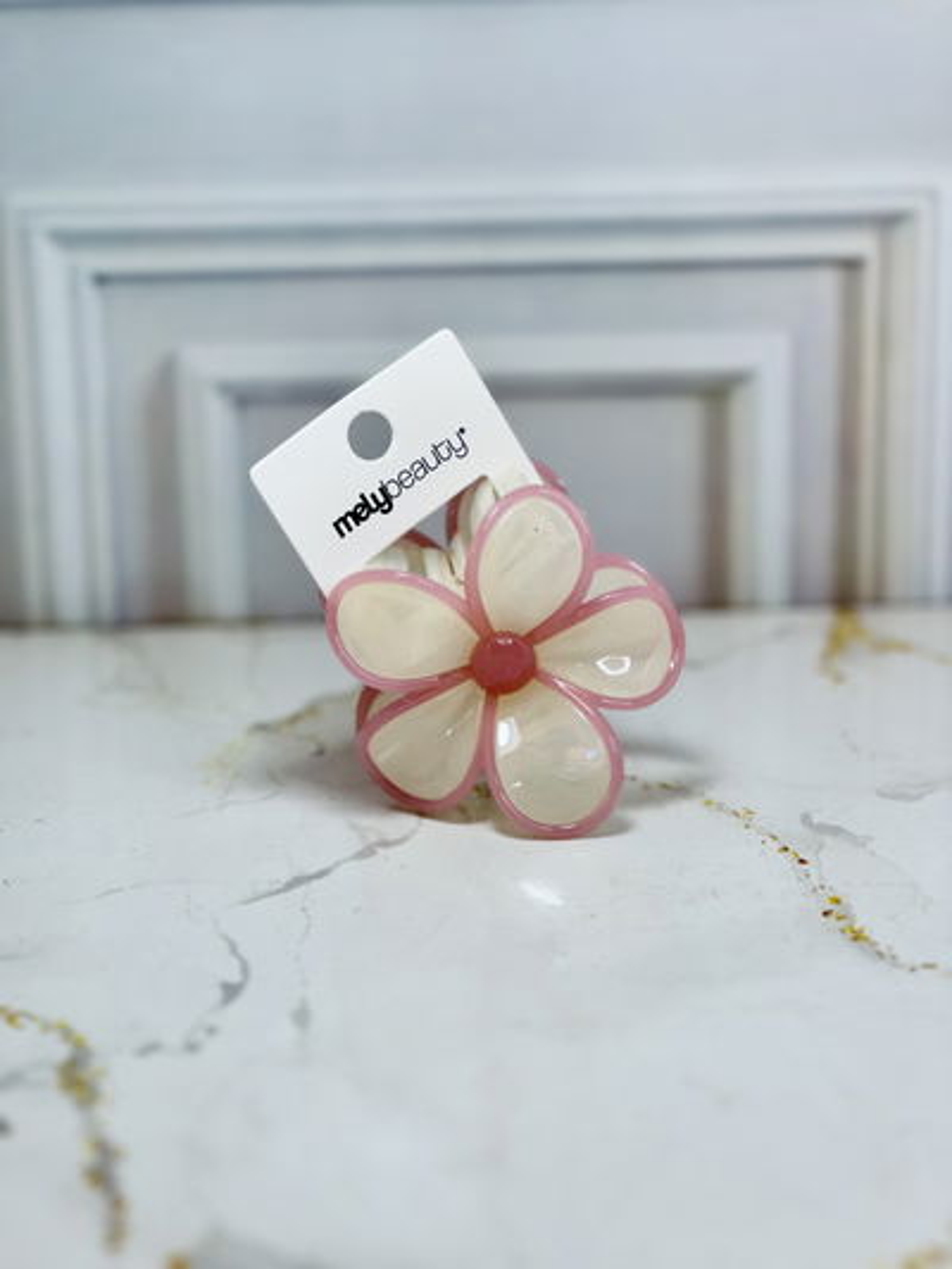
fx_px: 2822
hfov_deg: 19.1
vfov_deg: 25.3
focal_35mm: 77
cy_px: 634
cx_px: 476
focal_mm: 9
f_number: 2.8
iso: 80
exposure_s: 1/100
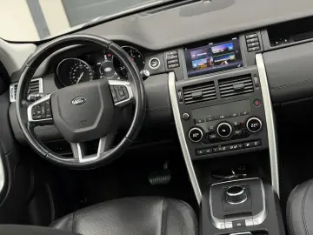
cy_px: 118
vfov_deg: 30.3
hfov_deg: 39.7
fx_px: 434
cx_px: 156
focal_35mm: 48
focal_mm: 6.76
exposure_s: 1/81
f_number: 1.78
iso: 200
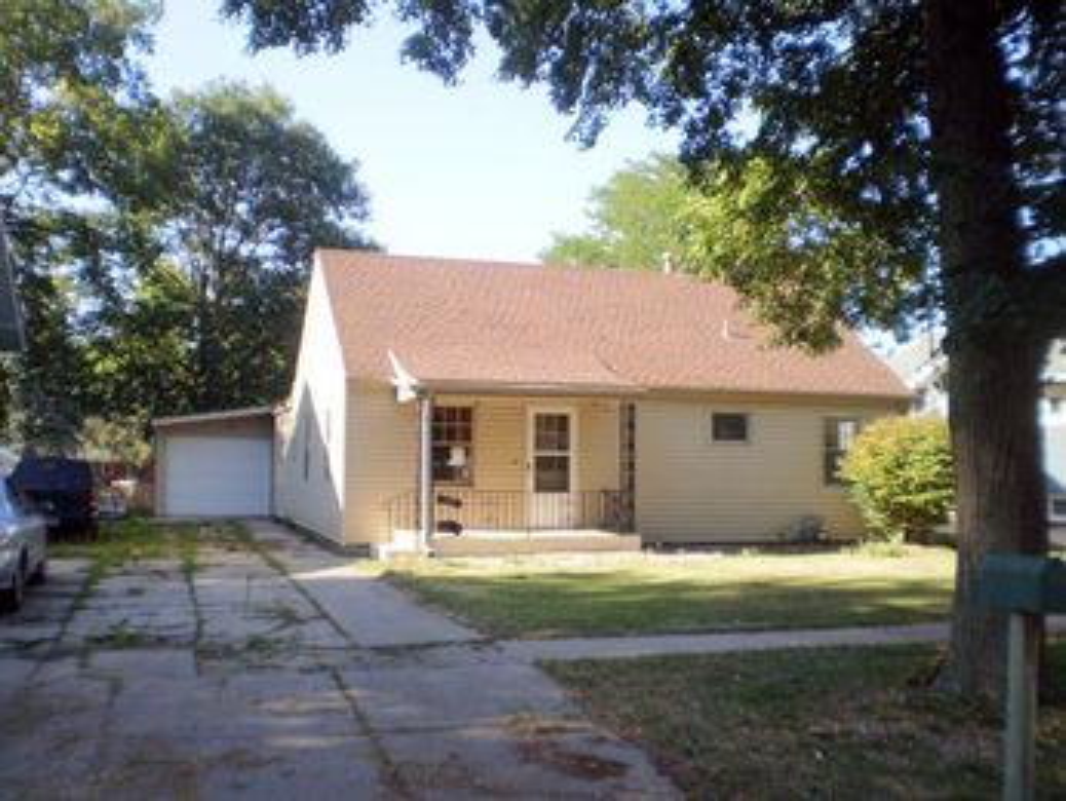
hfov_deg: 51.3
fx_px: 1109
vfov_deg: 39.7
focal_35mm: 36
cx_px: 533
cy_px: 400
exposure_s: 1/320
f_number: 3.1
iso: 64
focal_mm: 6.3
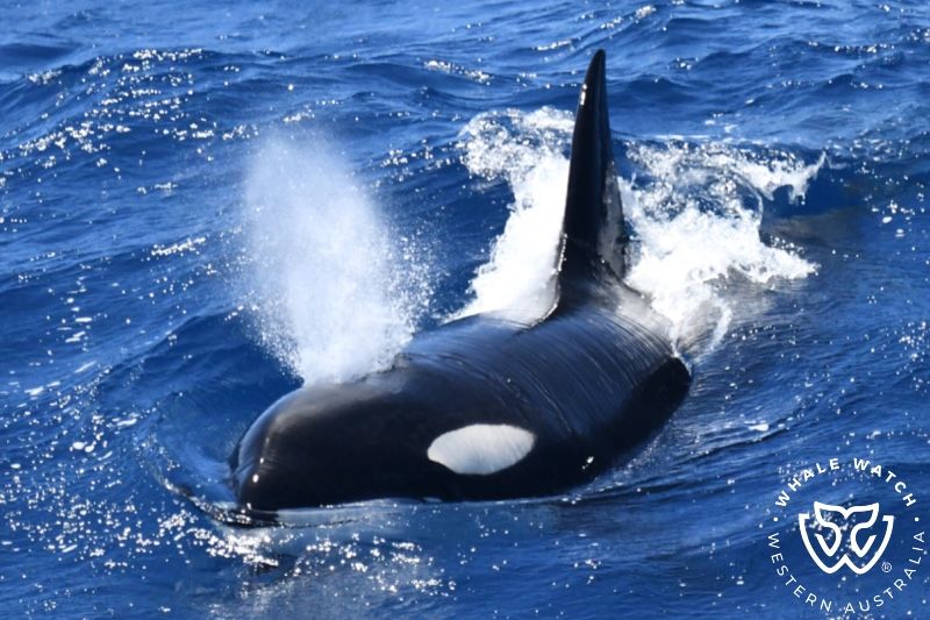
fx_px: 15496
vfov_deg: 2.3
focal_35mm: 600
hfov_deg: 3.4
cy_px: 310
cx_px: 465
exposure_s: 1/8000
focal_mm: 600
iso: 2200
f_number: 6.3
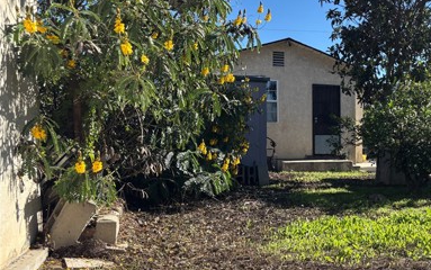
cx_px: 359
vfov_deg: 28.0
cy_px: 166
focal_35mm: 46
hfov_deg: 41.2
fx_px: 541
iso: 50
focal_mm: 5.96
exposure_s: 1/1876
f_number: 1.6
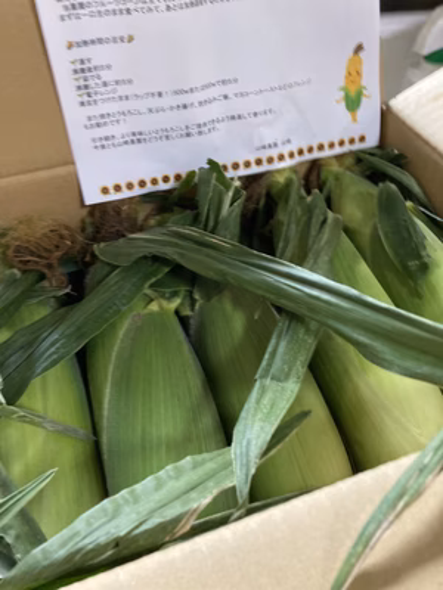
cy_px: 295
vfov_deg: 63.4
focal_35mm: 28
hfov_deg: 49.7
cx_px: 222
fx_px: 478
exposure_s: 1/50
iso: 320
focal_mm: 3.99
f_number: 1.8
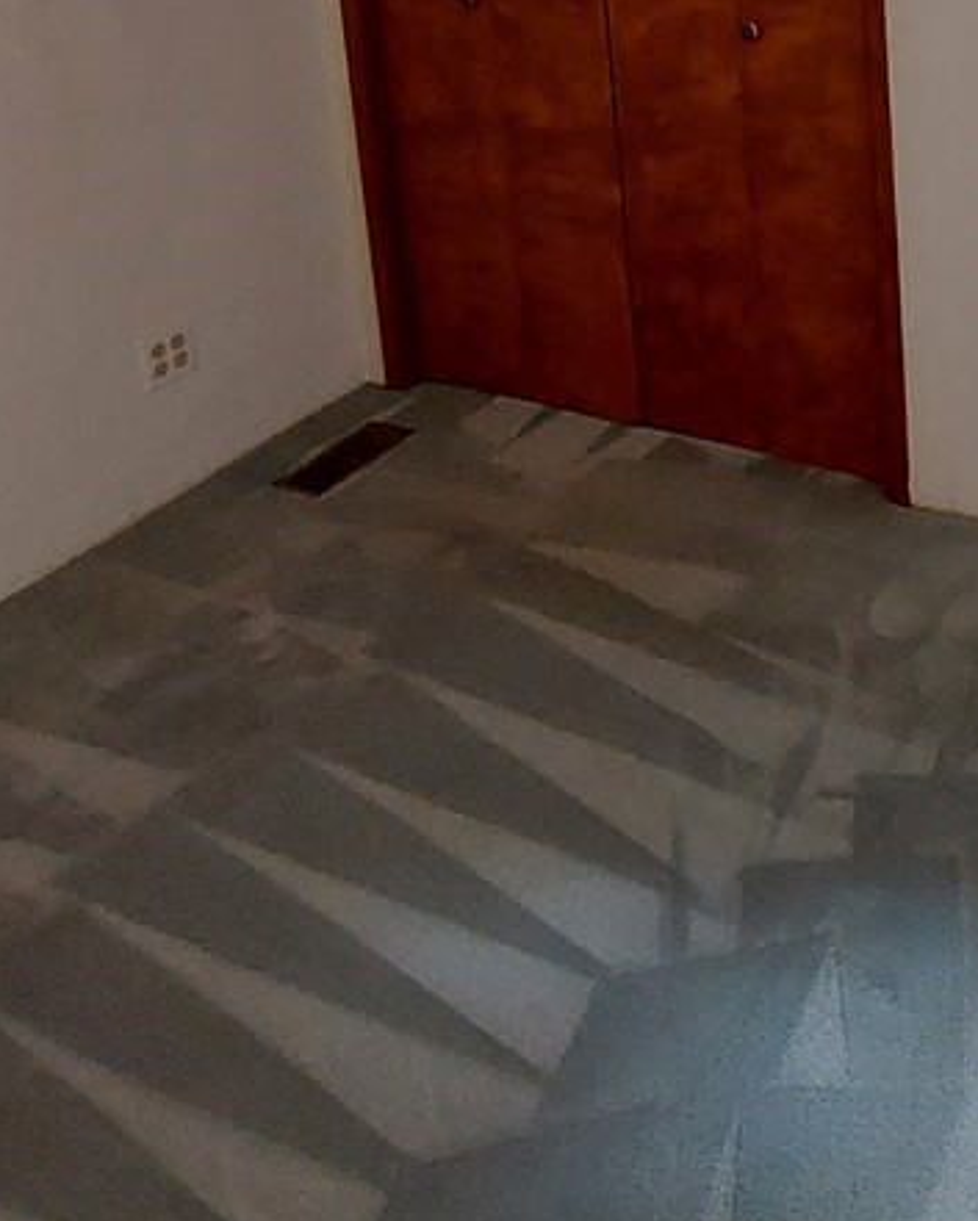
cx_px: 1008
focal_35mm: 46
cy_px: -28
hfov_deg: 30.2
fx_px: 1664
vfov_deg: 36.0
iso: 250
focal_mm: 1.74
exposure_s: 1/60
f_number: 2.2
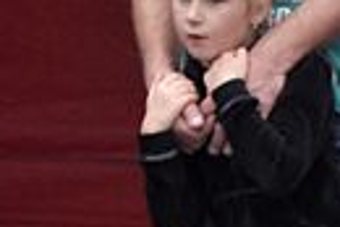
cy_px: 64
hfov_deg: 2.1
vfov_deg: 1.4
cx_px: 672
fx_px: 9077
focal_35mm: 960
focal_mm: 98
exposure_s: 1/640
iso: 500
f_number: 6.3
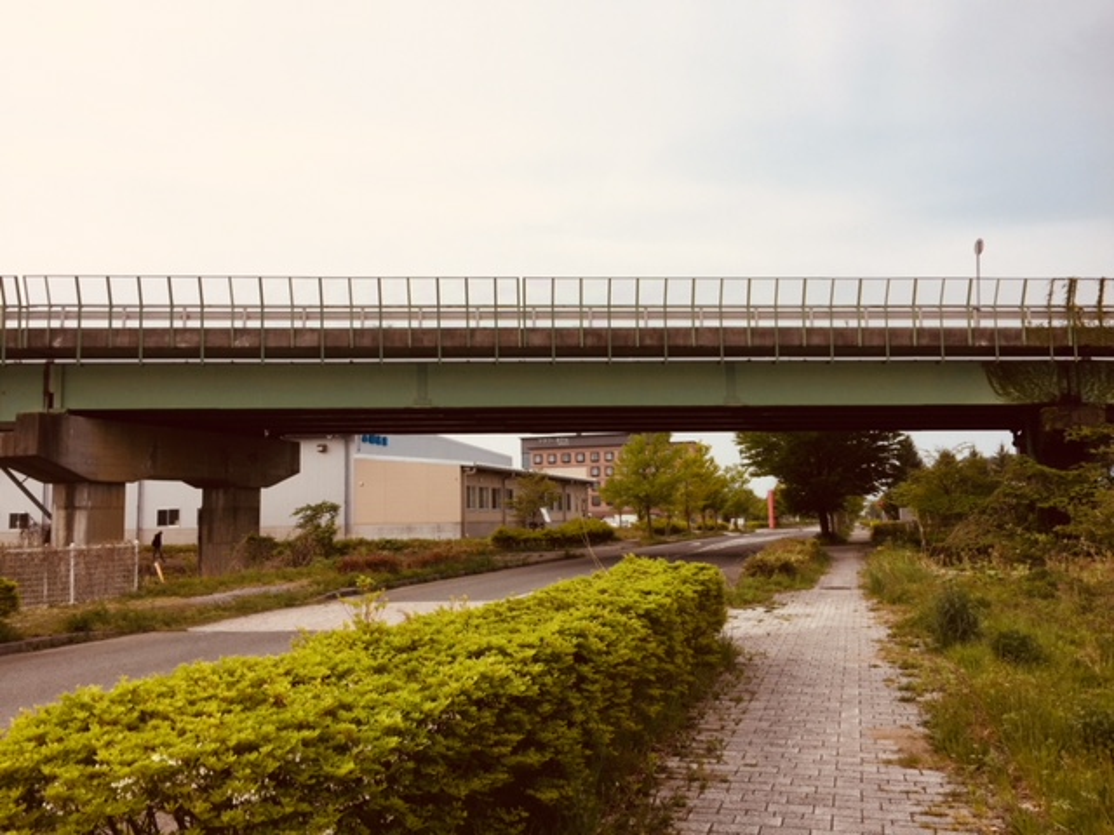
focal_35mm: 29
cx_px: 557
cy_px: 418
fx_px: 933
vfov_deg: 48.2
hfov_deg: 61.7
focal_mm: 4.15
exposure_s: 1/1522
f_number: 2.2
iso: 32
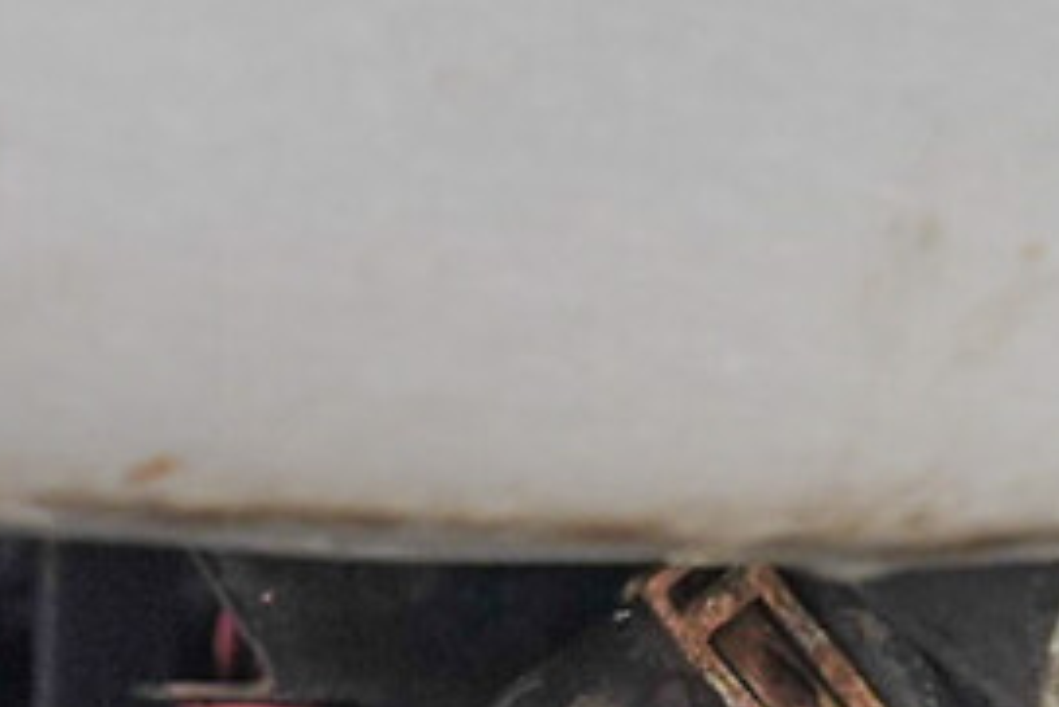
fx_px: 14598
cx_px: 1520
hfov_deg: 4.1
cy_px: 949
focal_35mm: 496
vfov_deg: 2.8
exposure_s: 1/160
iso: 250
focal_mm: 70
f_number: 3.5
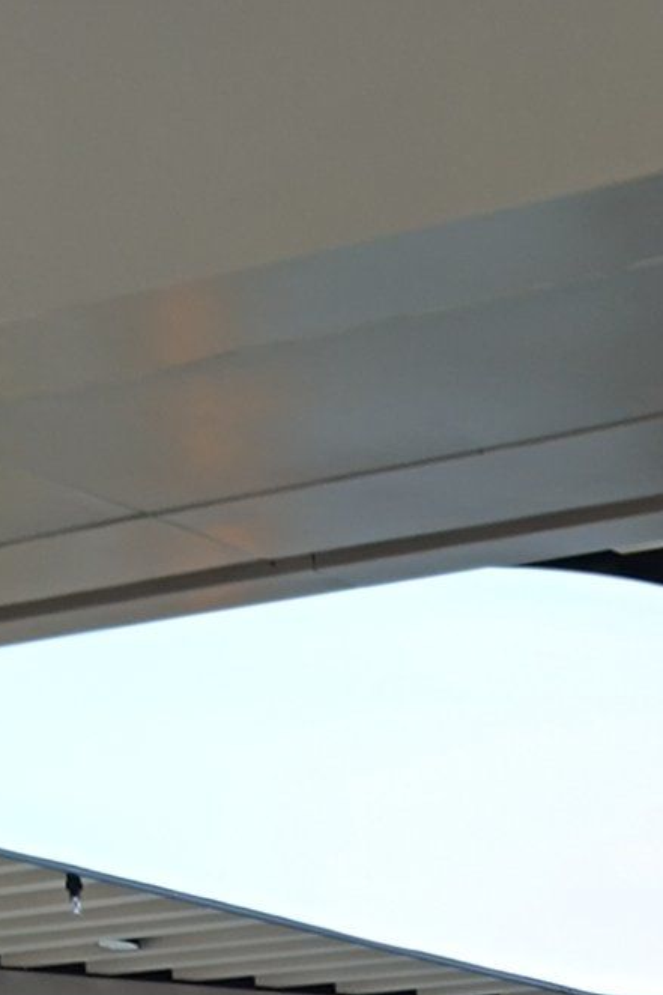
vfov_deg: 15.7
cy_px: 1979
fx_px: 2847
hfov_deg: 11.4
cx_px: 1505
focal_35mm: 103
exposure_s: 1/101
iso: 103
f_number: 1.88
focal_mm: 5.59
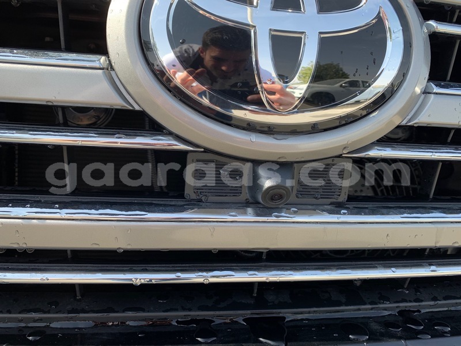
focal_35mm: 26
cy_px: 173
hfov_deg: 67.3
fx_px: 346
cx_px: 230
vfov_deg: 53.1
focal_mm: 4.25
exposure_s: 1/457
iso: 25
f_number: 1.8
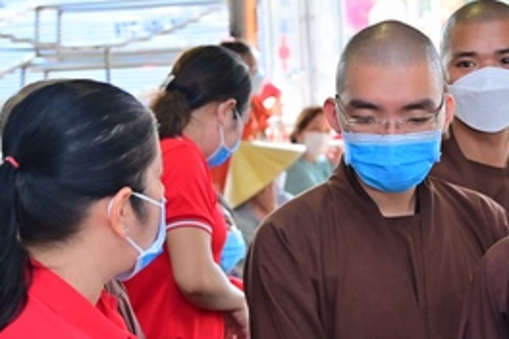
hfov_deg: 16.0
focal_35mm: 128
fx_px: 1810
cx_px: 283
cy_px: 290
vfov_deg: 10.7
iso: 1250
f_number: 4.5
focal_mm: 52
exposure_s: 1/125
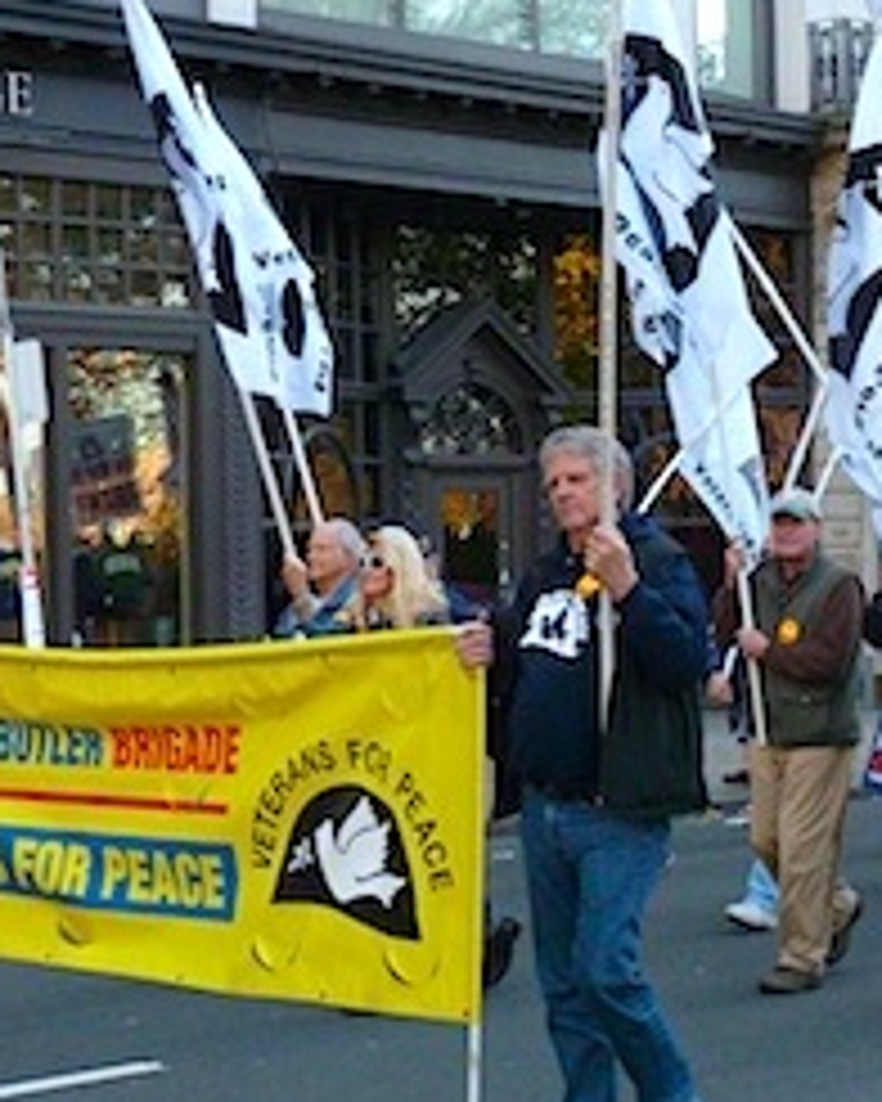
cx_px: 711
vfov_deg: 21.7
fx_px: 2871
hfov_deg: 17.3
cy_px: 472
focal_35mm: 88
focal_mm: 8.7
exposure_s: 1/200
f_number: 4.1
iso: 400
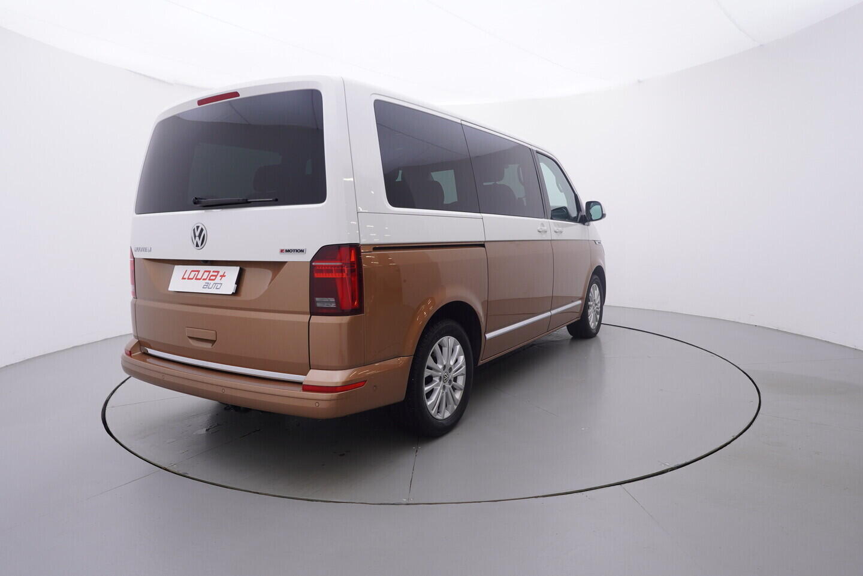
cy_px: 288
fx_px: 540
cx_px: 432
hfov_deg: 77.3
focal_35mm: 22
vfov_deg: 56.2
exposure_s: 1/80
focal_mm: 15
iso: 200
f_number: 5
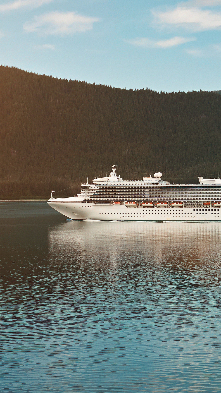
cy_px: 196
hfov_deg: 11.6
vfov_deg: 20.6
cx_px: 132
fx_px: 1083
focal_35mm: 104
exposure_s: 1/1250
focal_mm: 44
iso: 200
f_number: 4.5
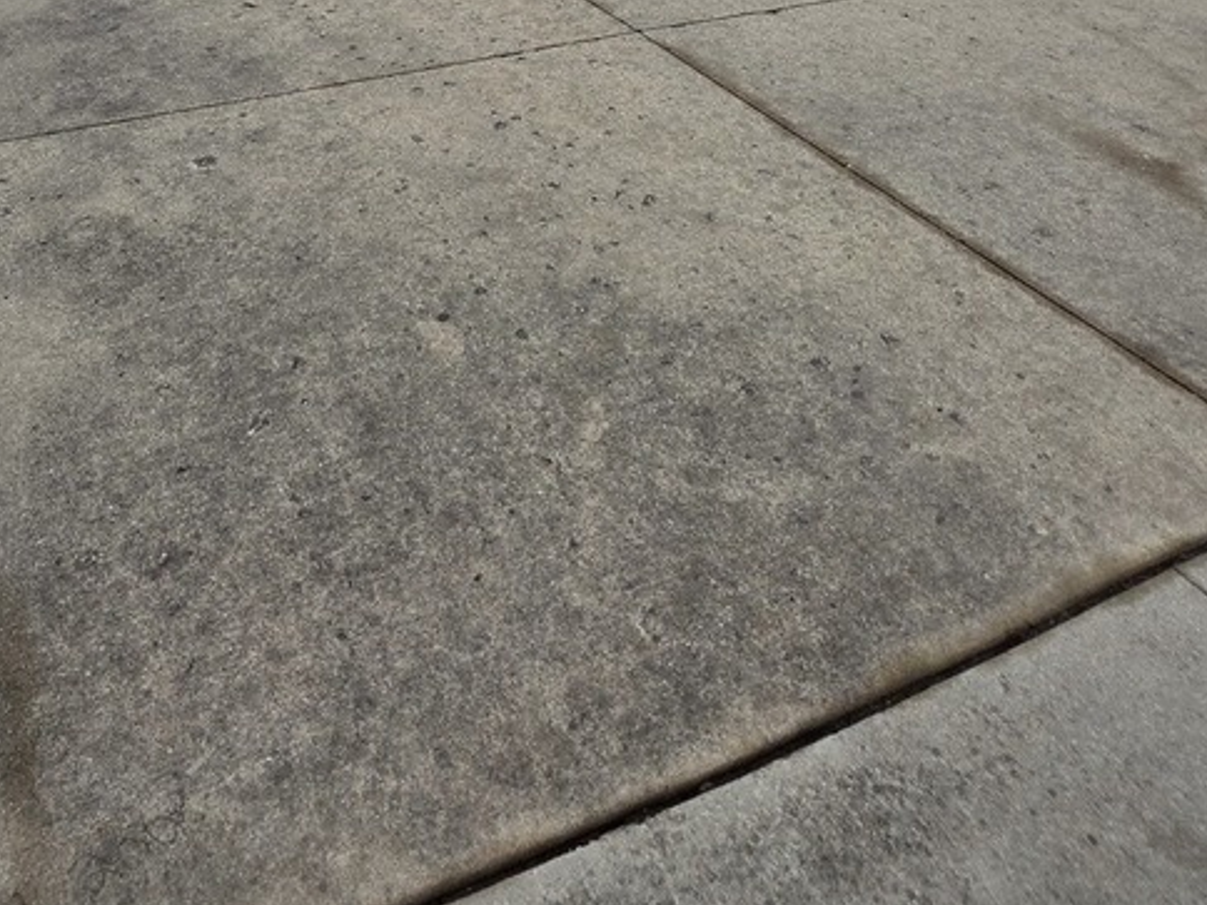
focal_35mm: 29
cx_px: 397
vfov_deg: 41.8
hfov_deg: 60.1
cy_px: 0
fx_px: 1011
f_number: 1.9
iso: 40
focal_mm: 2.2
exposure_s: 1/1654
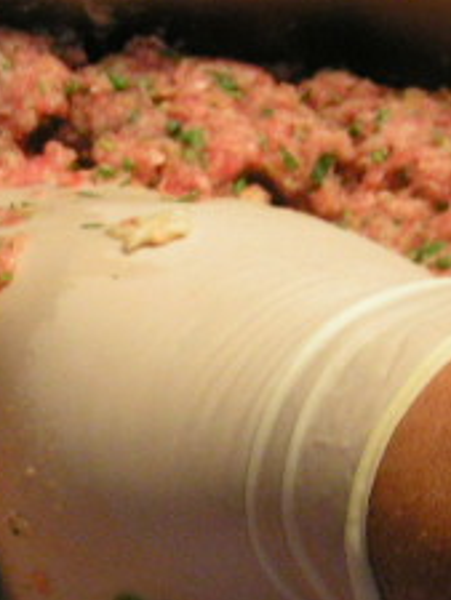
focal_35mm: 108
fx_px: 1874
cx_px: -40
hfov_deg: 13.5
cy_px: 451
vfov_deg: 18.1
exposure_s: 1/30
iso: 200
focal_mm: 5.8
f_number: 2.8
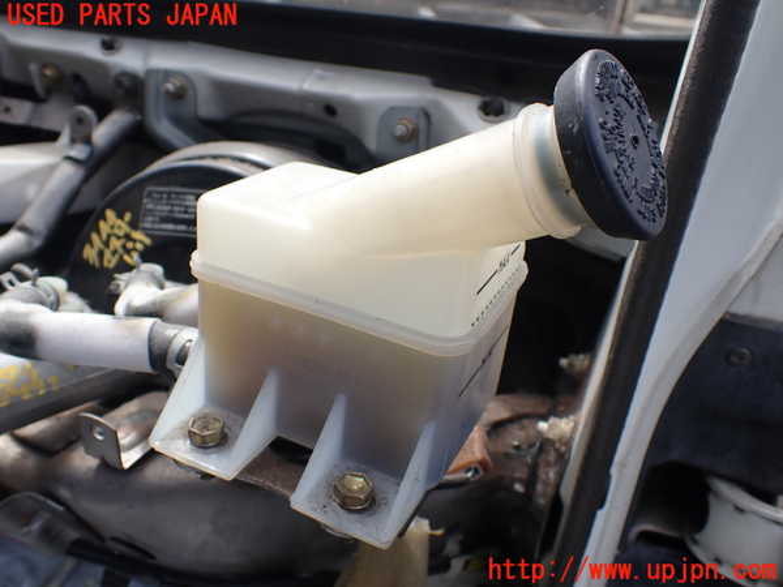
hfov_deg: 60.0
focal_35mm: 30
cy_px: 294
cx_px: 392
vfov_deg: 46.8
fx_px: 679
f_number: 3.2
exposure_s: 1/320
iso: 100
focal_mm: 5.4
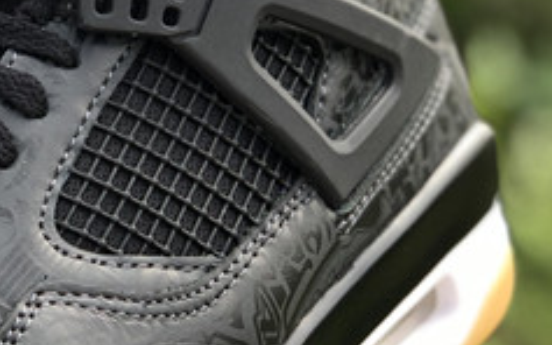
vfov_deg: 7.6
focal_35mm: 172
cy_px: 192
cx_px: -77
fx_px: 2587
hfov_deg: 12.0
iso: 16
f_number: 2.4
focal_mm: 6
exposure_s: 1/91
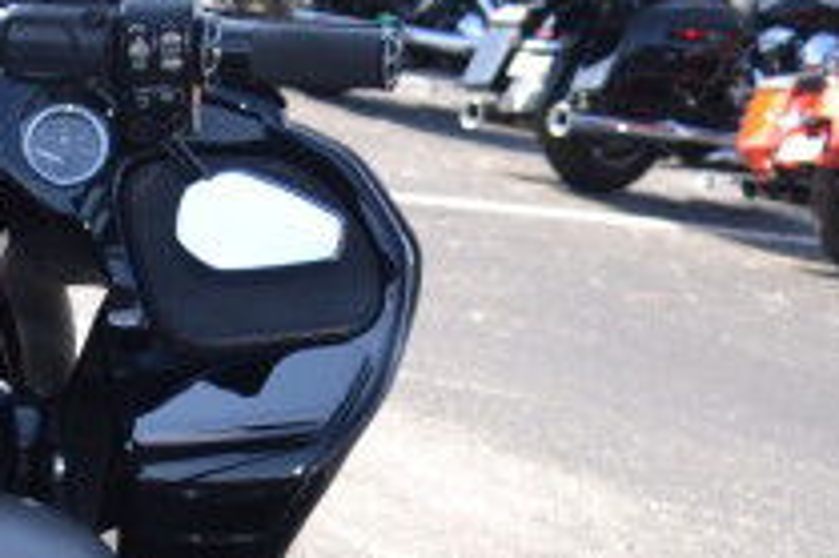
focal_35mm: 155
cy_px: 1389
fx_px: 3609
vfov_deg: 8.1
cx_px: -197
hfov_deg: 12.9
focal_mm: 18
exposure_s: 1/200
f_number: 4
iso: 100
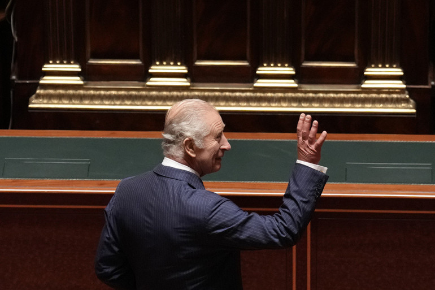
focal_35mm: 202
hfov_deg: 10.2
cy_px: 145
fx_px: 2440
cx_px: 218
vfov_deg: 6.8
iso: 4000
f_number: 3.2
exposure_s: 1/400
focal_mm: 135
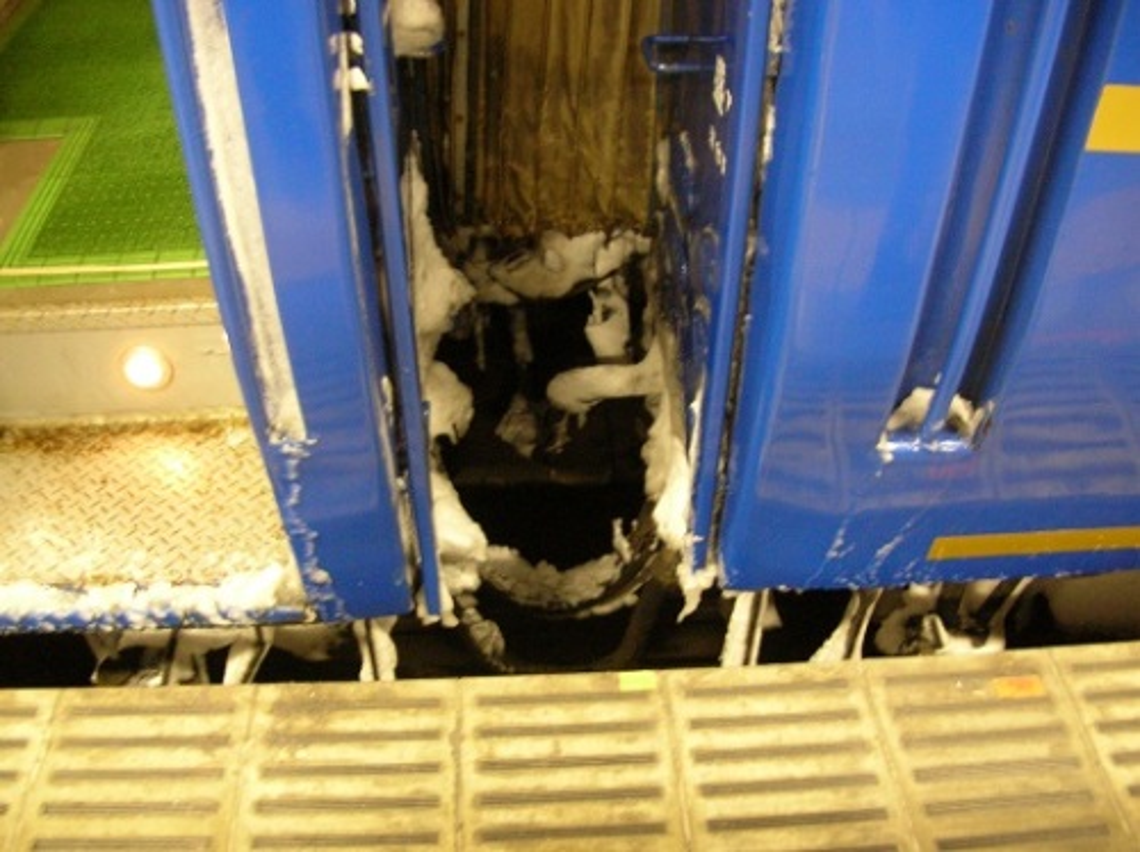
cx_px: 570
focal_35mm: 35
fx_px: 1152
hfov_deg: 52.7
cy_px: 426
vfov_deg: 40.6
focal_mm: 5.8
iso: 200
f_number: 2.8
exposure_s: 1/3.4
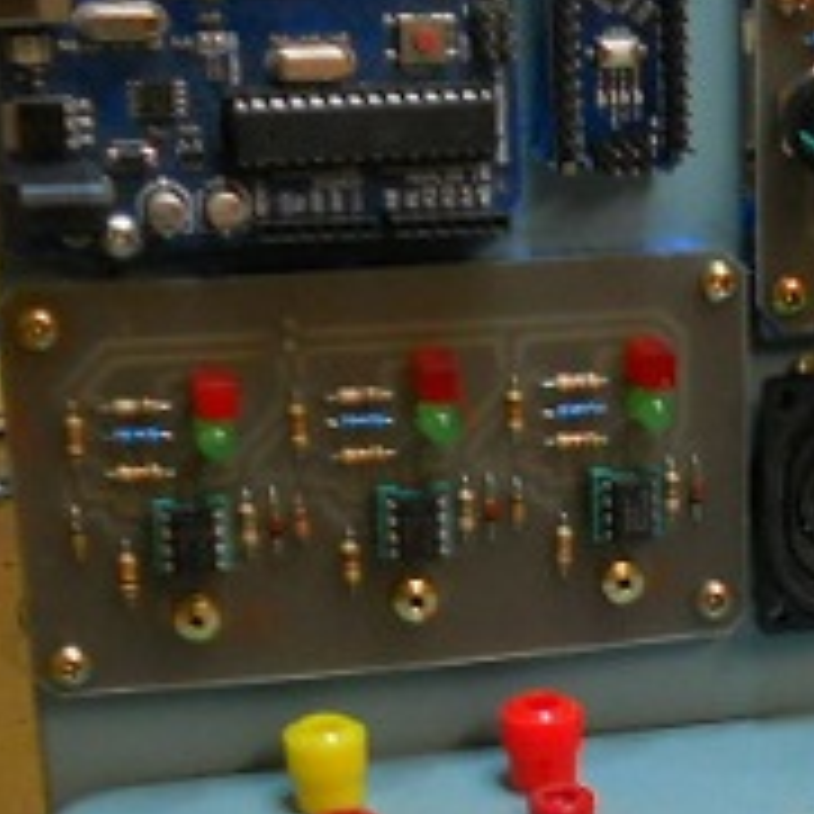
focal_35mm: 125
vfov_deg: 13.6
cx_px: 962
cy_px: 949
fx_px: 3326
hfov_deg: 13.6
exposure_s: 1/30
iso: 250
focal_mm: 5.8
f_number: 3.5
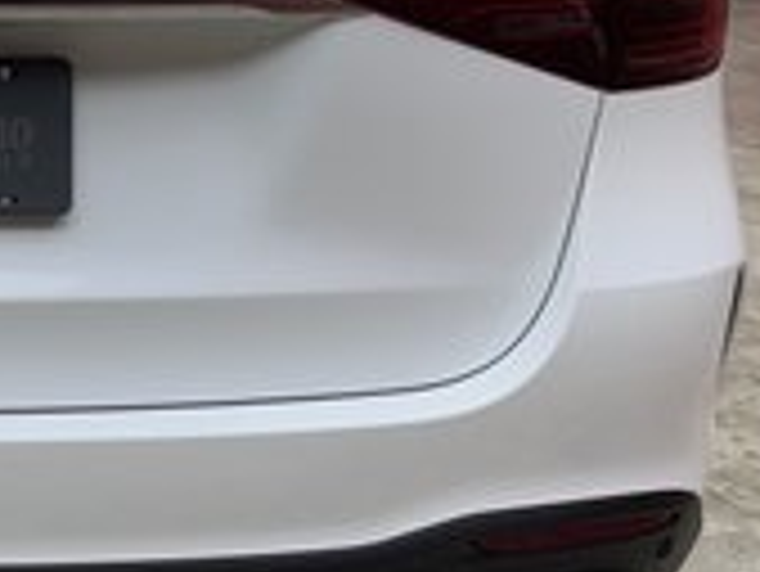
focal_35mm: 91
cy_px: 261
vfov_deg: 16.3
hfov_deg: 20.5
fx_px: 1999
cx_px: -90
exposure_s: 1/249
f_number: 1.78
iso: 64
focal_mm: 6.76
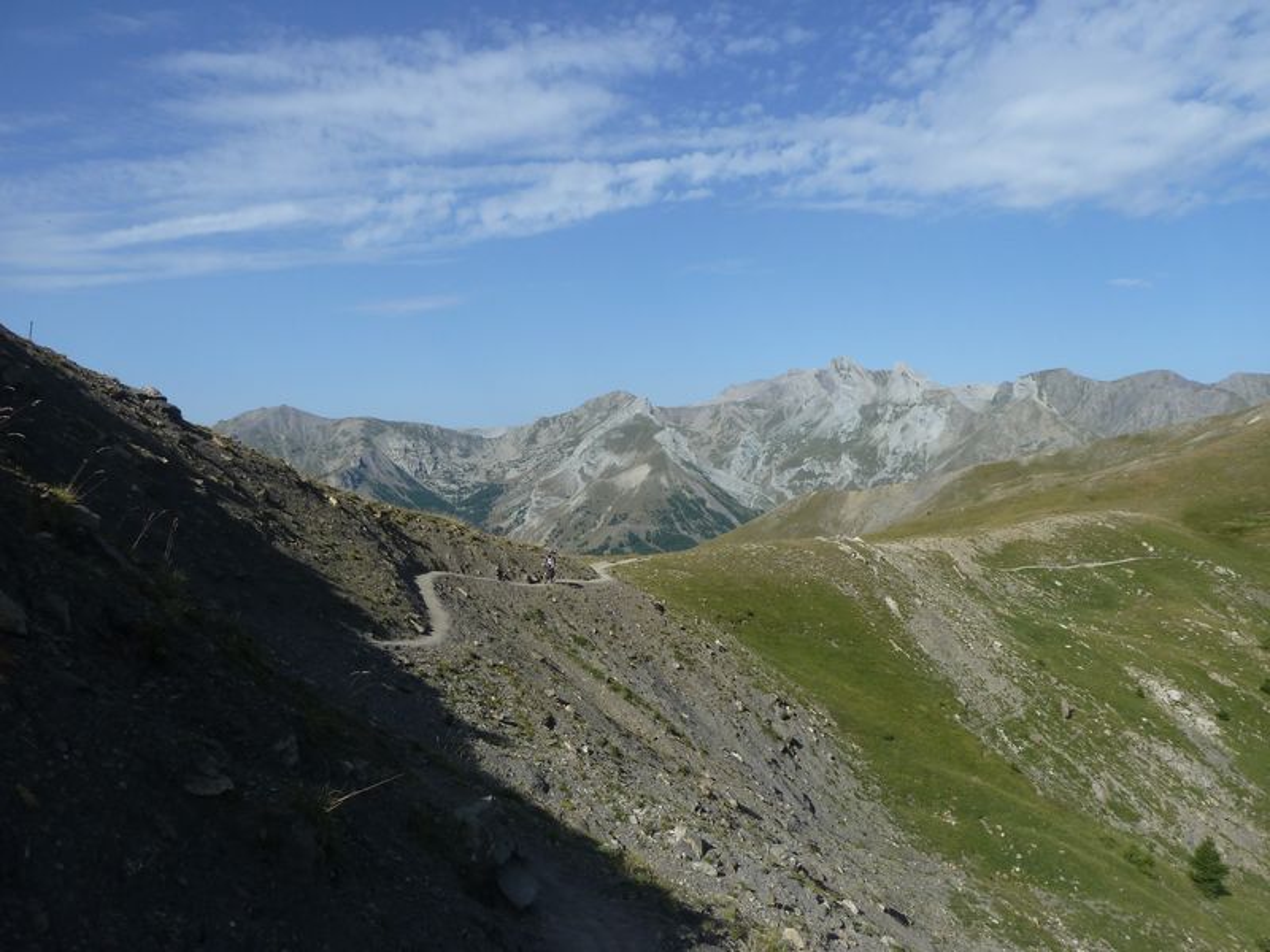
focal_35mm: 25
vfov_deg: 54.9
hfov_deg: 69.4
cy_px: 476
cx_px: 635
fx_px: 917
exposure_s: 1/400
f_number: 5.6
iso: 80
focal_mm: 4.1
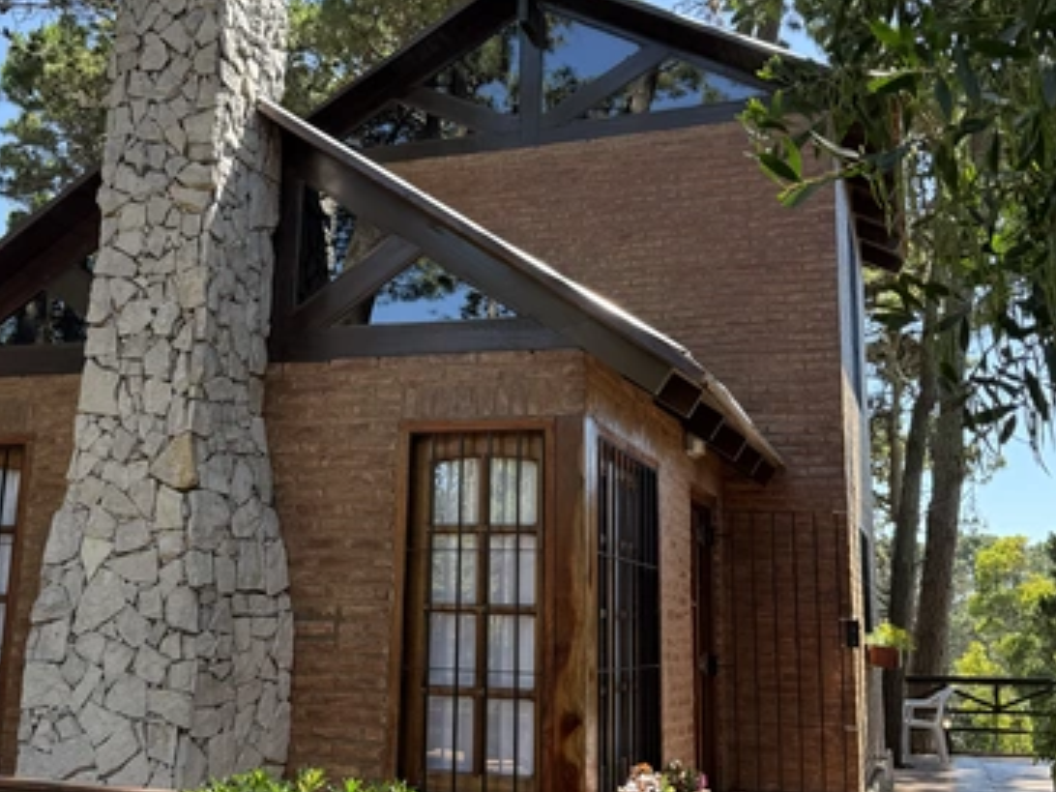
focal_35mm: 29
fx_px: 885
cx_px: 458
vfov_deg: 48.2
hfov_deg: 61.4
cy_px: 366
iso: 100
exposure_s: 1/464
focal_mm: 6.76
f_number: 1.78
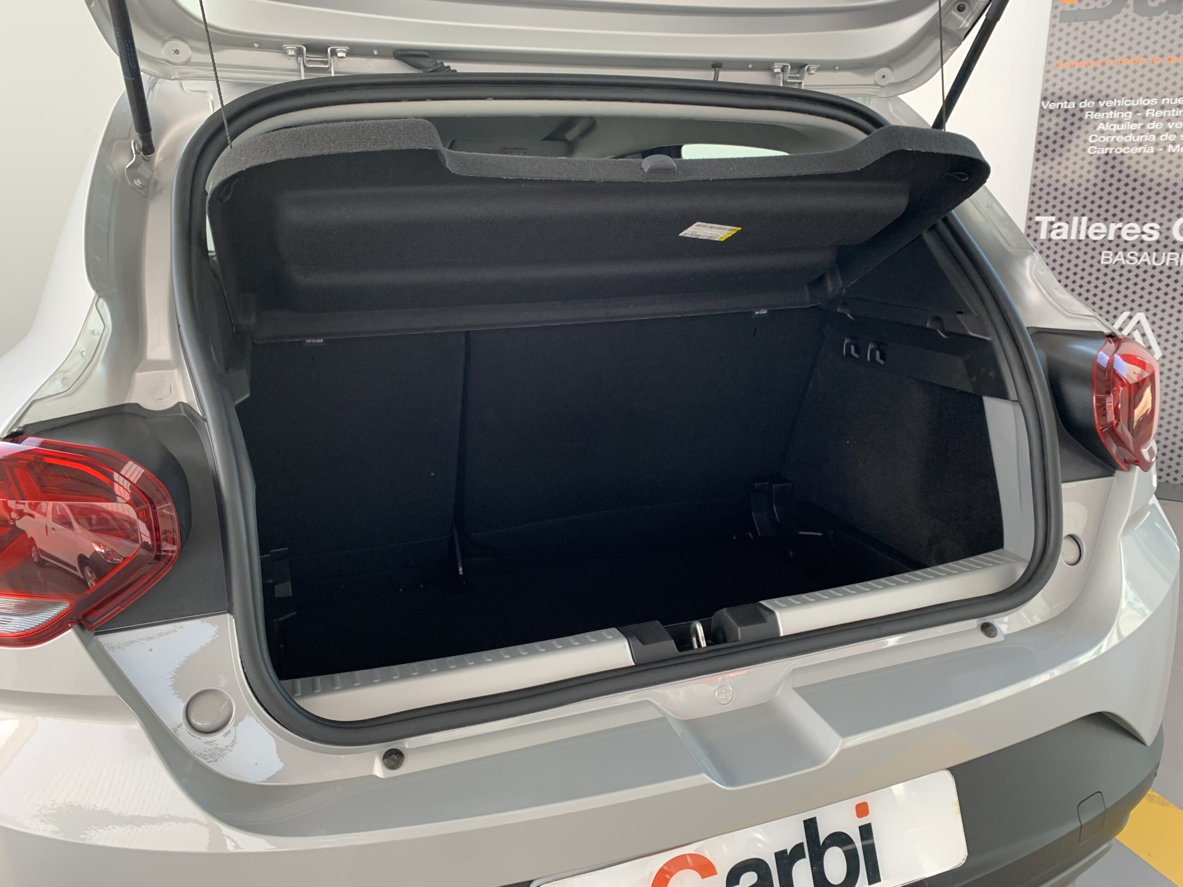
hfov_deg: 67.3
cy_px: 444
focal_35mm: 26
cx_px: 592
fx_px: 889
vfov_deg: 53.1
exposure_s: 1/121
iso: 80
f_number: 1.8
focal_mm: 4.25
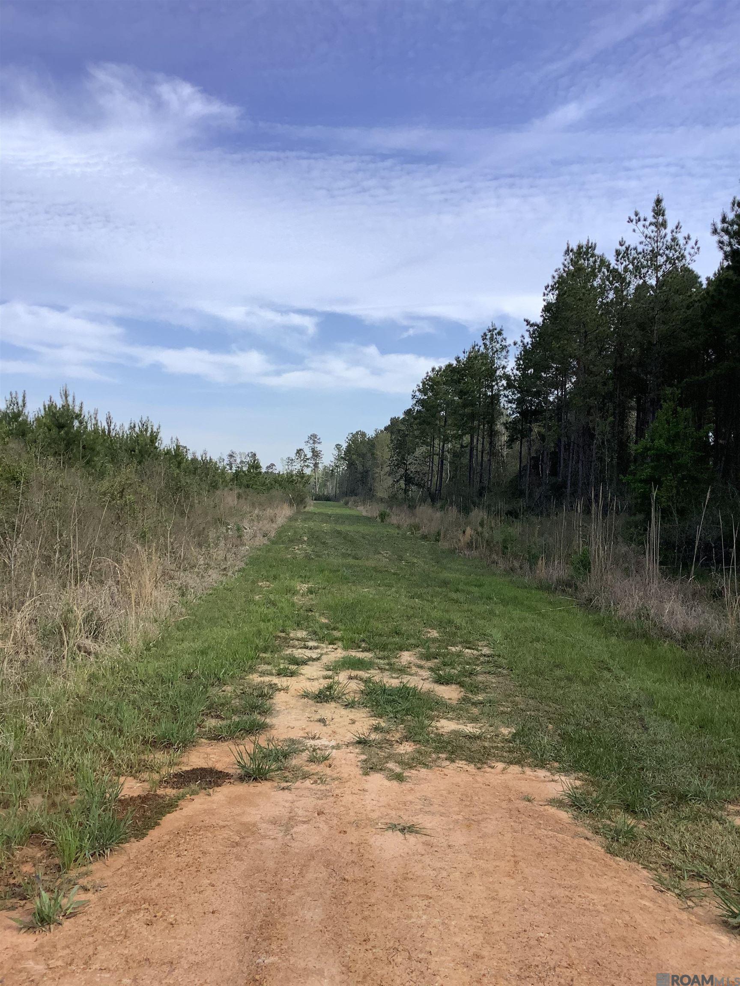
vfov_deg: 58.4
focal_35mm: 31
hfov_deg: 45.4
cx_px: 370
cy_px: 493
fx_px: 884
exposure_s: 1/1031
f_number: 2.4
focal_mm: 3.3
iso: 25
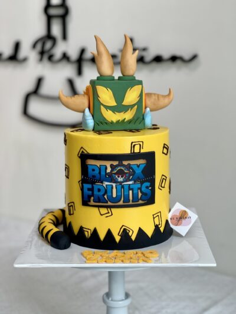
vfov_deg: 30.3
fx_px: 582
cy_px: 157
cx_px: 118
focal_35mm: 64
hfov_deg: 22.9
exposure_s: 1/100
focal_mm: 7.5
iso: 40
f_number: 2.2
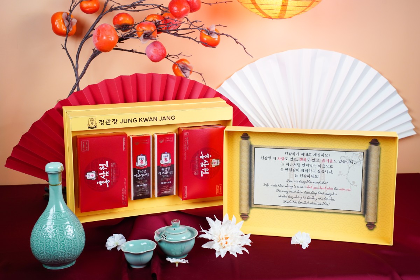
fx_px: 688
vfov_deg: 23.0
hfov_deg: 33.9
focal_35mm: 59
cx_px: 210
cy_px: 140
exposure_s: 1/160
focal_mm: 59
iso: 1000
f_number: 6.3
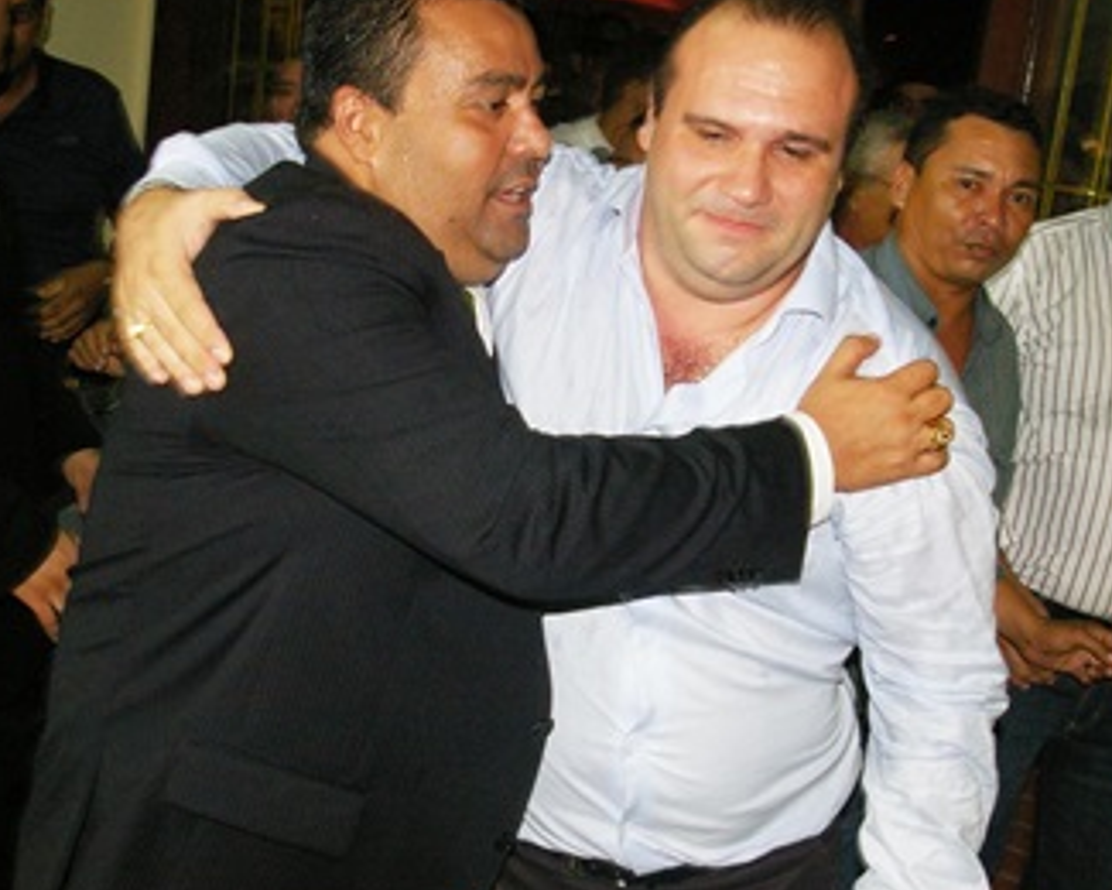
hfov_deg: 34.3
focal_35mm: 55
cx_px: 565
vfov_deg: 27.7
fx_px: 1803
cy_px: 464
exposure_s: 1/45
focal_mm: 23
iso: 800
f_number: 5.6
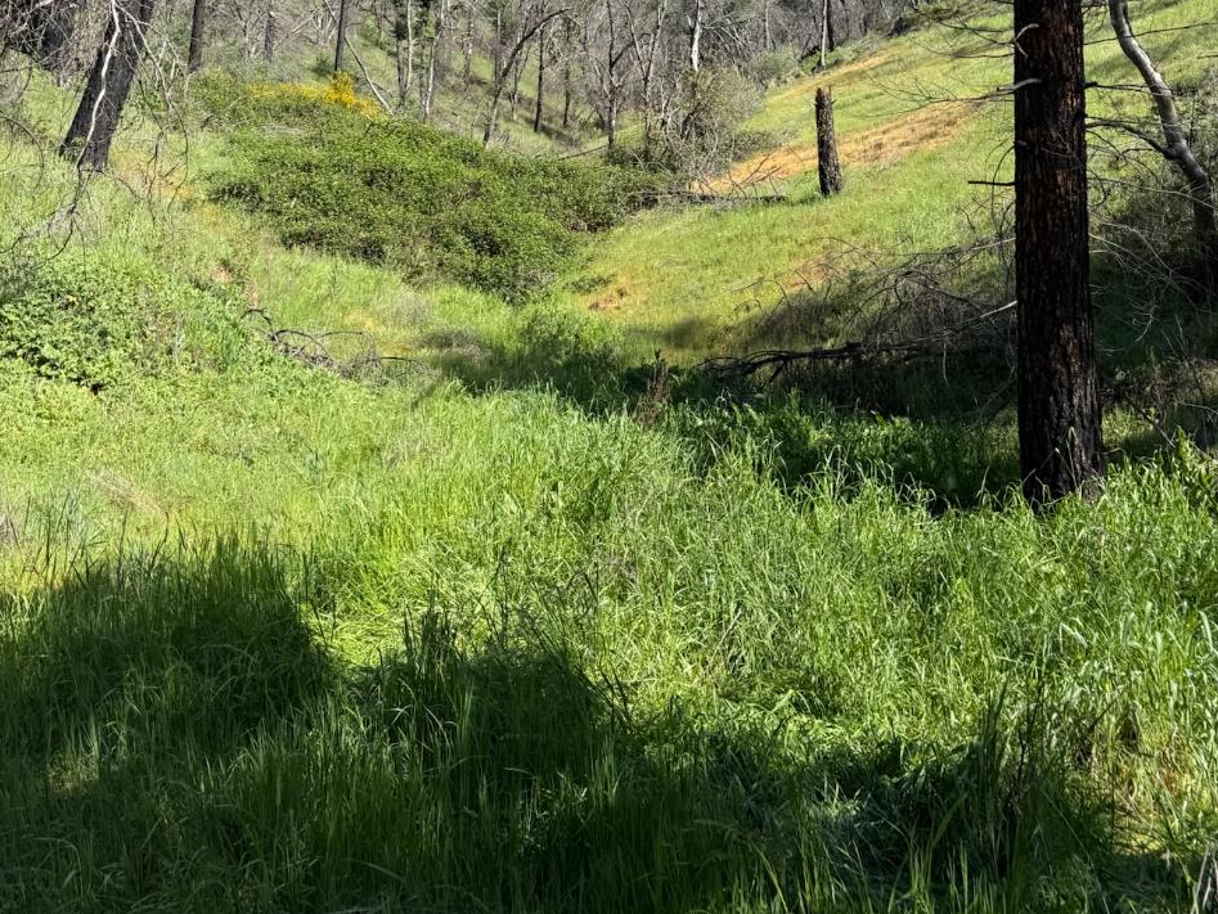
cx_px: 565
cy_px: 205
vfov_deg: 36.7
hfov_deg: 48.9
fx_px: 1338
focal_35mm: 38
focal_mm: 6.76
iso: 80
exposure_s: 1/2053
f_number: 1.78
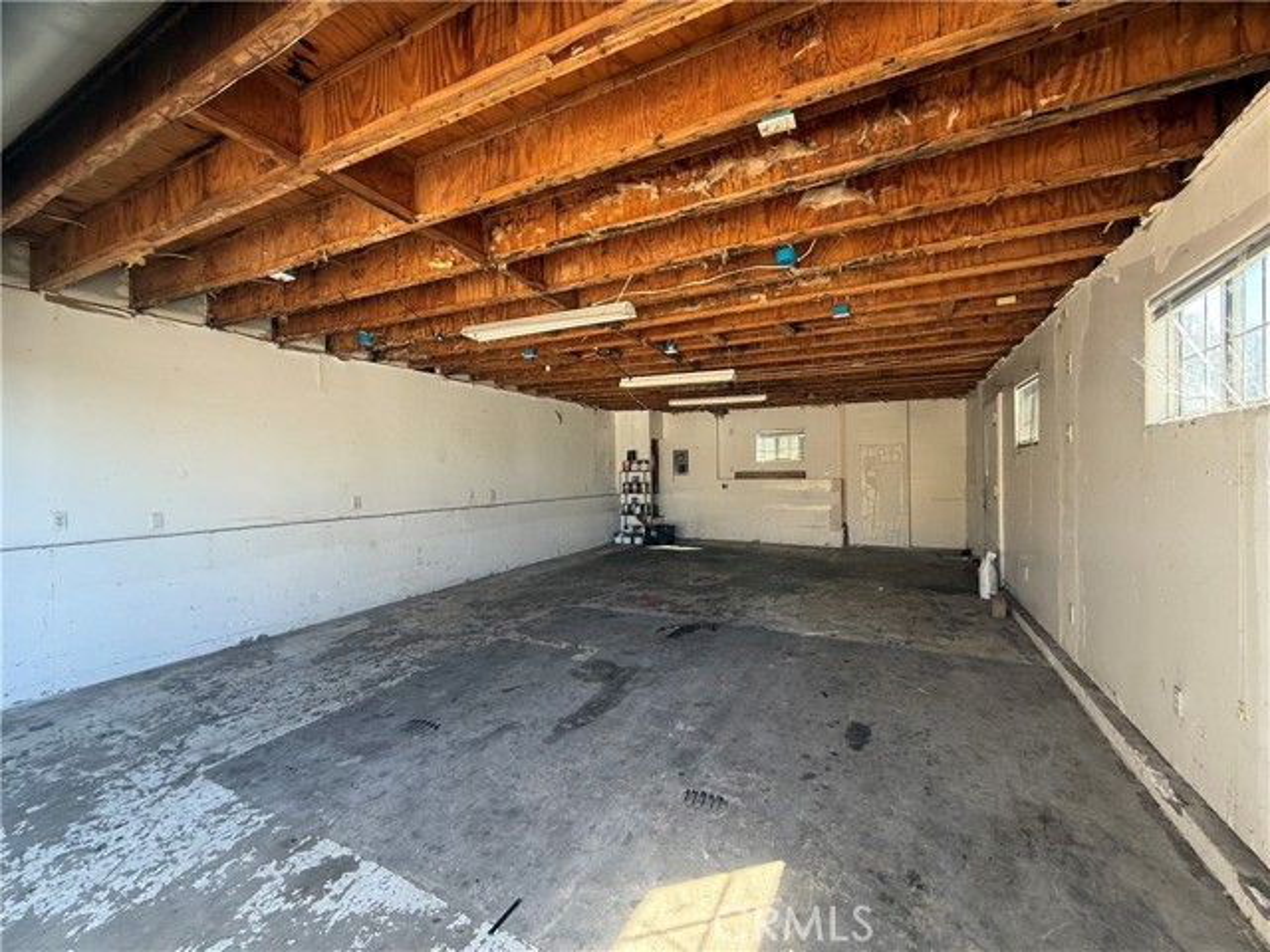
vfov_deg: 85.7
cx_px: 635
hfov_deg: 102.1
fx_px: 514
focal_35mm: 14
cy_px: 476
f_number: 2.2
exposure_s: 1/99
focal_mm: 2.22
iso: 80
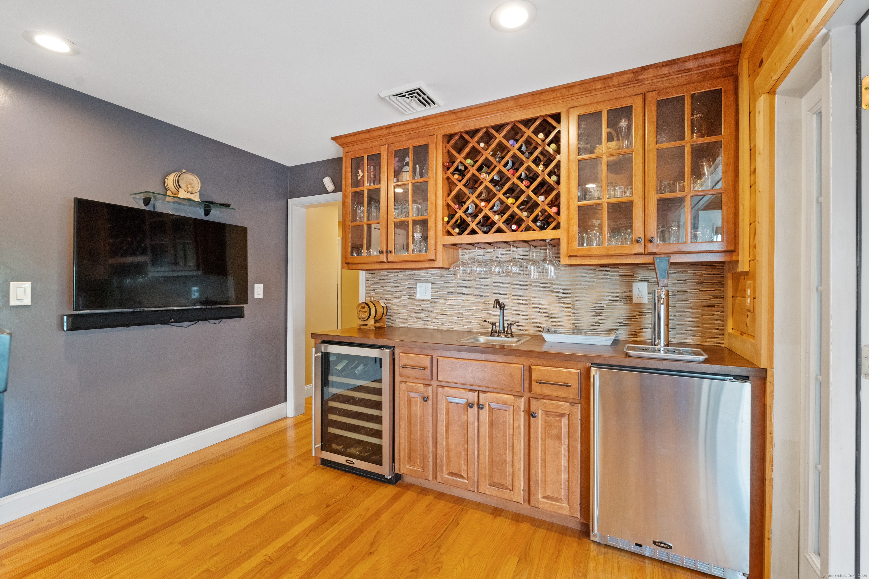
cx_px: 434
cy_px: 290
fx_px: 386
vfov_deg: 73.7
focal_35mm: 16
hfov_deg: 96.7
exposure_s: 1/30
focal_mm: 16
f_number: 8
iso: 8000
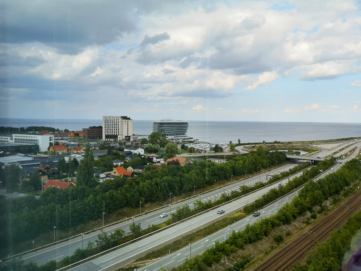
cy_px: 136
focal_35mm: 27
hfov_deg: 65.3
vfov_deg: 51.4
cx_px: 180
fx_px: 282
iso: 50
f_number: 1.8
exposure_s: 1/803
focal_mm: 5.58
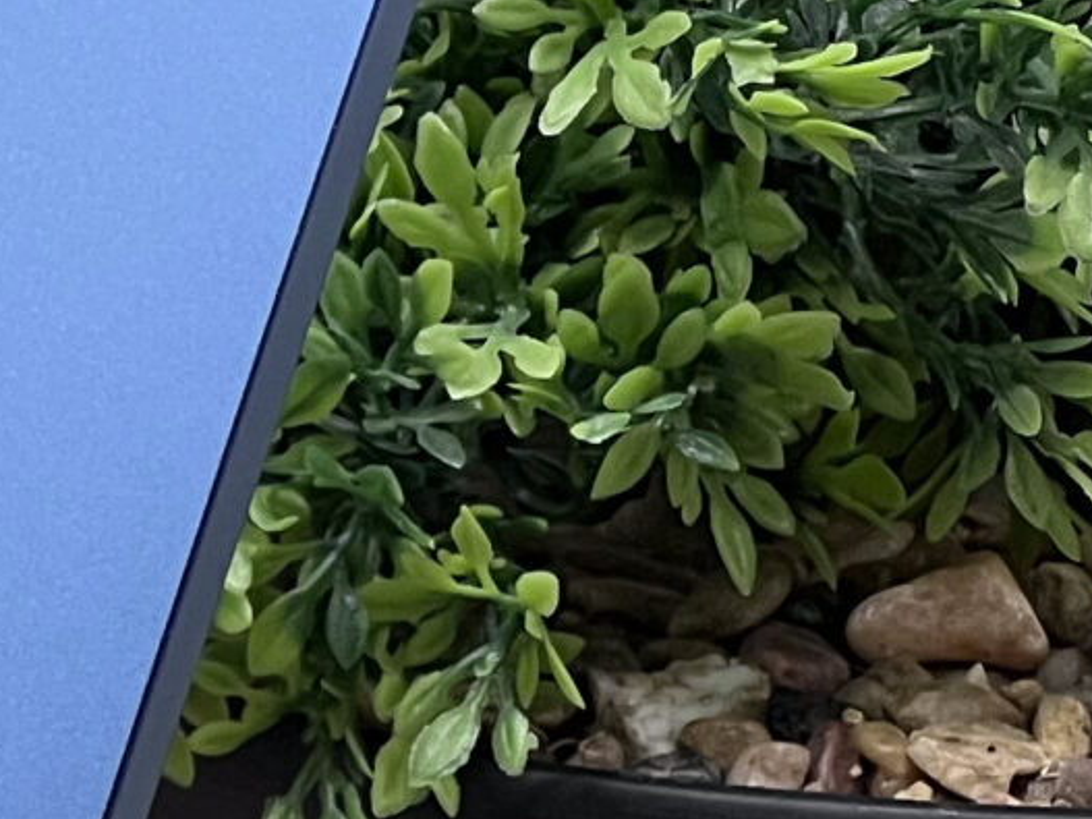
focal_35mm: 374
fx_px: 11796
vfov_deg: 4.0
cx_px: -1374
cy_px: 958
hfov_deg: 5.2
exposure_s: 1/100
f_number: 2.8
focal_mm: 9
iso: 64
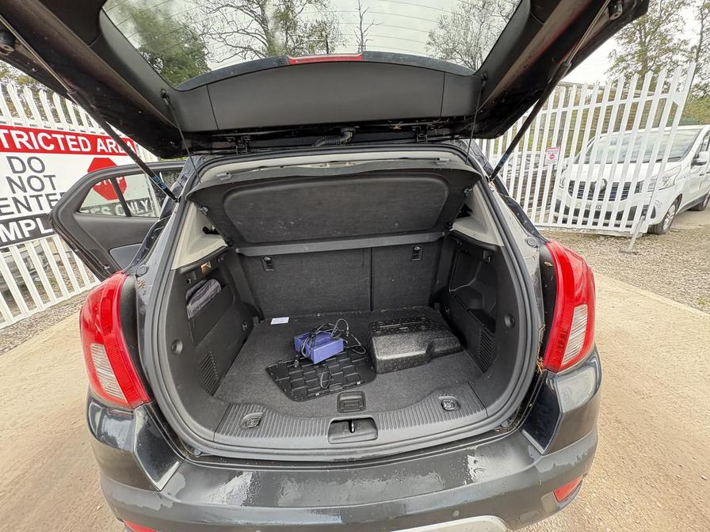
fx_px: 287
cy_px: 266
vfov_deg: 85.7
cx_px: 355
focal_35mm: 14
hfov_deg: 102.1
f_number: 2.2
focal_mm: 2.22
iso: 250
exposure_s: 1/84
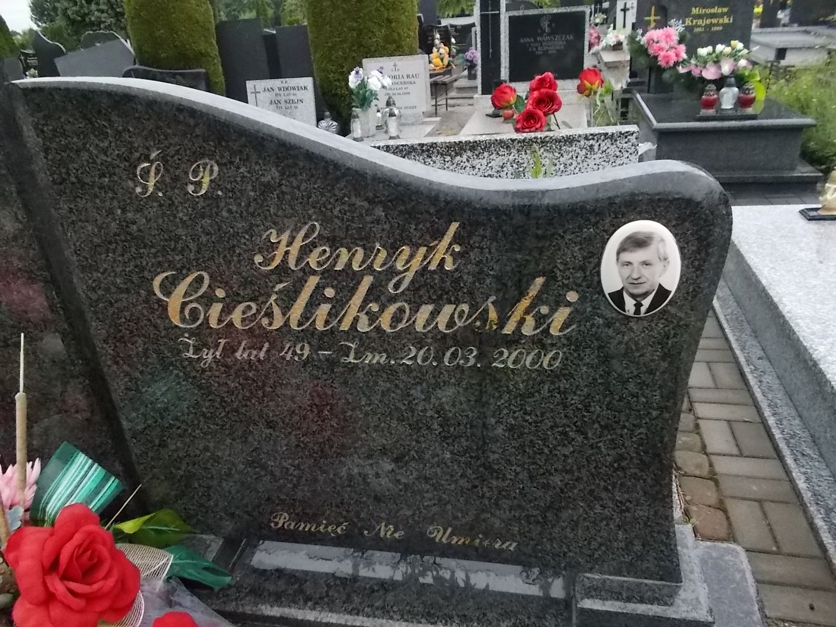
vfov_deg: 53.1
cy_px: 314
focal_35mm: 26
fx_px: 628
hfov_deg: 67.3
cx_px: 418
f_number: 8
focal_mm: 4.6
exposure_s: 1/250
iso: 400
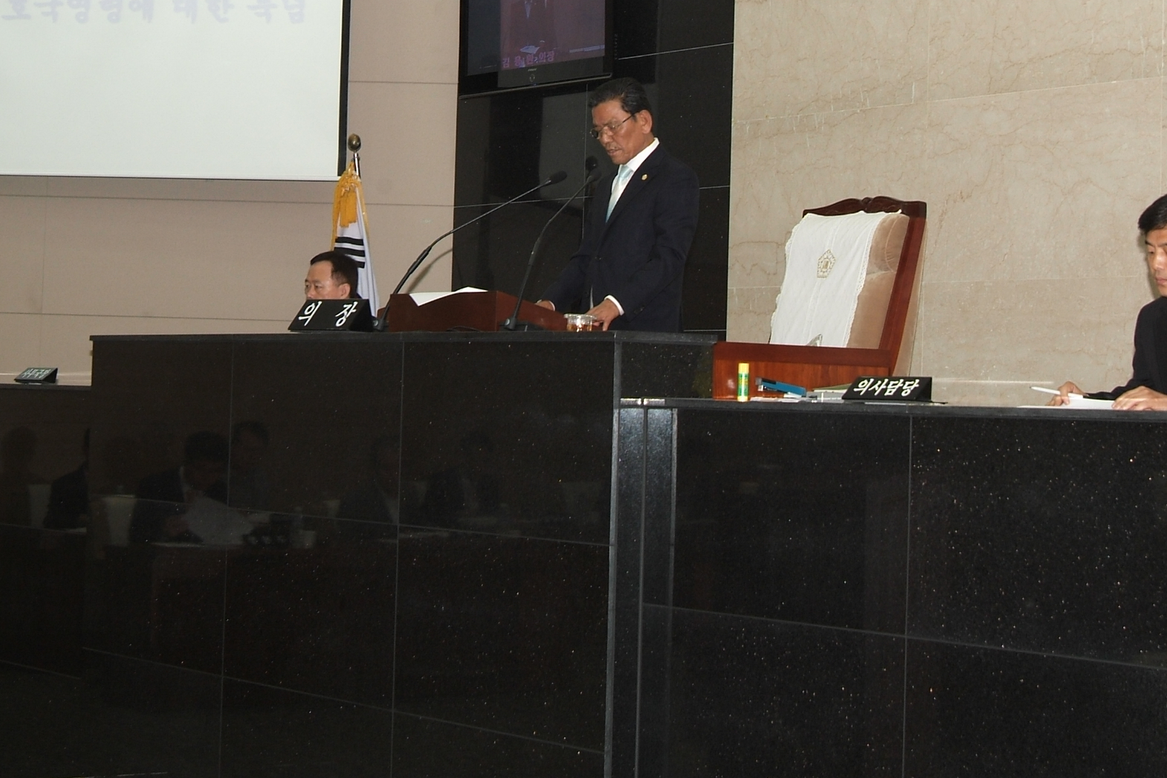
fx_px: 2658
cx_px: 632
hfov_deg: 24.8
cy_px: 229
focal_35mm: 82
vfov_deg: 16.6
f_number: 5.6
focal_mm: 34
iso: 400
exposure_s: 1/60
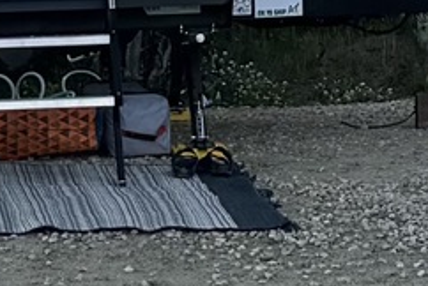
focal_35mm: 103
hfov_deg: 17.7
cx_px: -218
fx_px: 1226
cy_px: -199
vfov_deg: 12.4
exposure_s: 1/1980
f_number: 1.78
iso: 80
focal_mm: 6.76
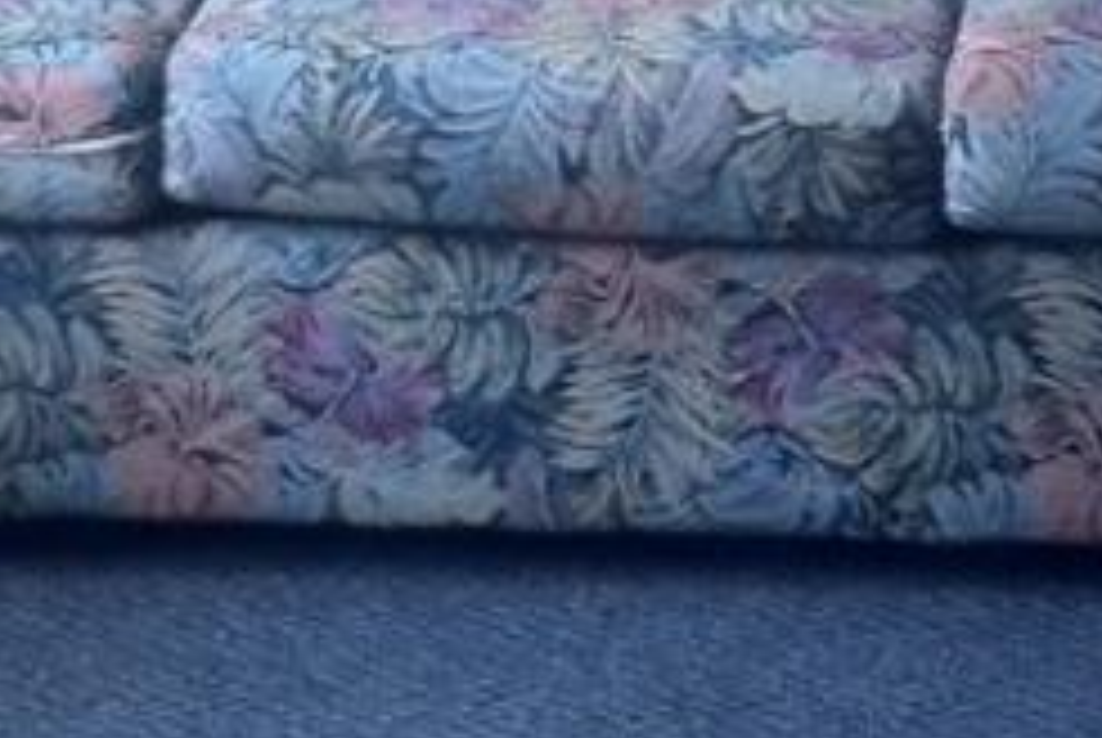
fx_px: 4658
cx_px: 787
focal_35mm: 152
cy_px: 212
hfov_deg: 13.5
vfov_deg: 9.0
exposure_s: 1/50
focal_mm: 3.85
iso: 100
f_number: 2.8
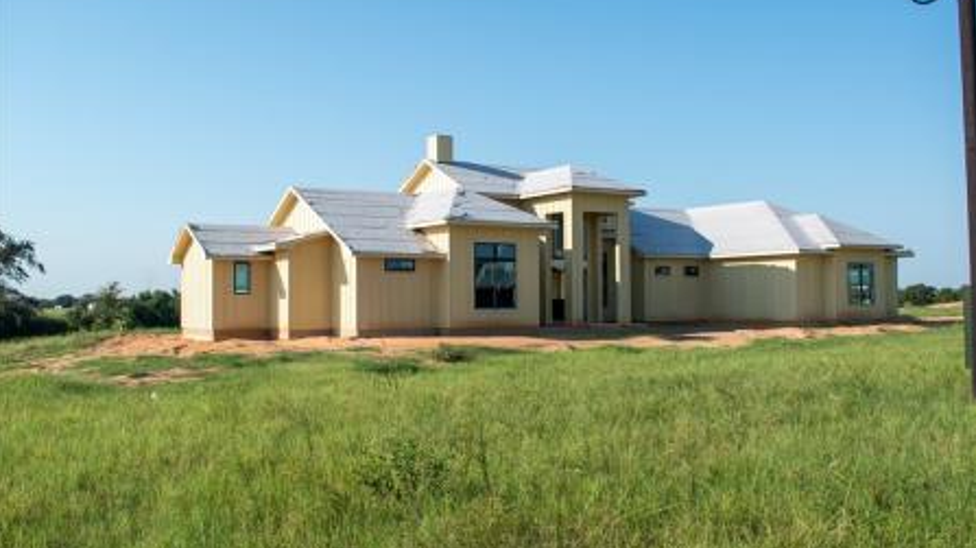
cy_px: 260
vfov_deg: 31.1
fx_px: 983
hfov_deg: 52.8
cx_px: 487
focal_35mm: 38
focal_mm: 24
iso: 100
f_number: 9
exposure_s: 1/320
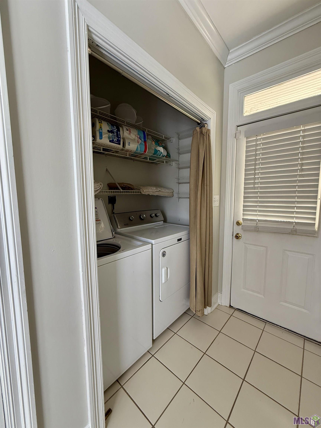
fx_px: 173
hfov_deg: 85.7
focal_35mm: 14
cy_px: 214
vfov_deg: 102.1
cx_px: 160
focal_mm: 2.22
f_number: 2.2
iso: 160
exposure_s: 1/99
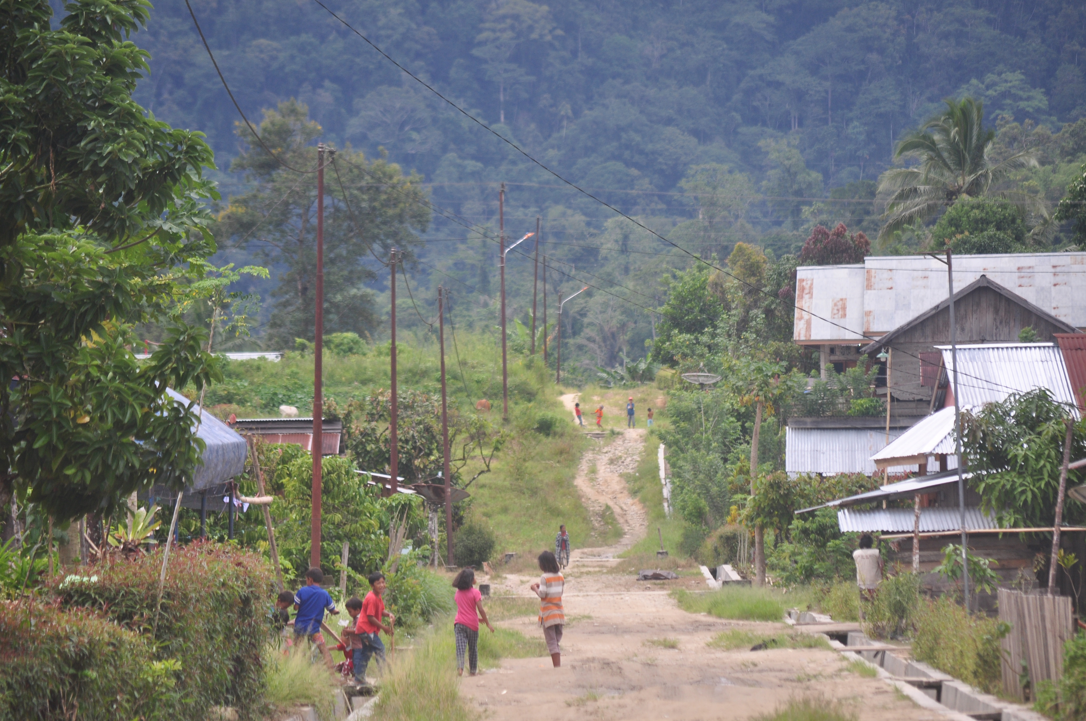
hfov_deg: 10.2
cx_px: 543
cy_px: 360
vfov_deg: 6.8
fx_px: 6101
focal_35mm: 202
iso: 200
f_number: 5
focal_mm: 135
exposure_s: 1/100
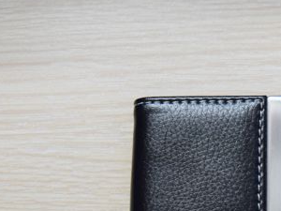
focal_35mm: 121
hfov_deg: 16.0
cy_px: 163
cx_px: 276
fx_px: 982
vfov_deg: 12.2
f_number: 5
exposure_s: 1/25
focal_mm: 42
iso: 3200
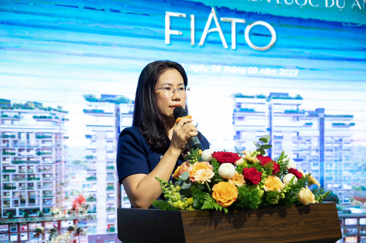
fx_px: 711
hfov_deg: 28.9
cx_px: 183
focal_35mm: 70
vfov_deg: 19.4
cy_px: 122
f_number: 5
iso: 3200
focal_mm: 70
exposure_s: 1/250
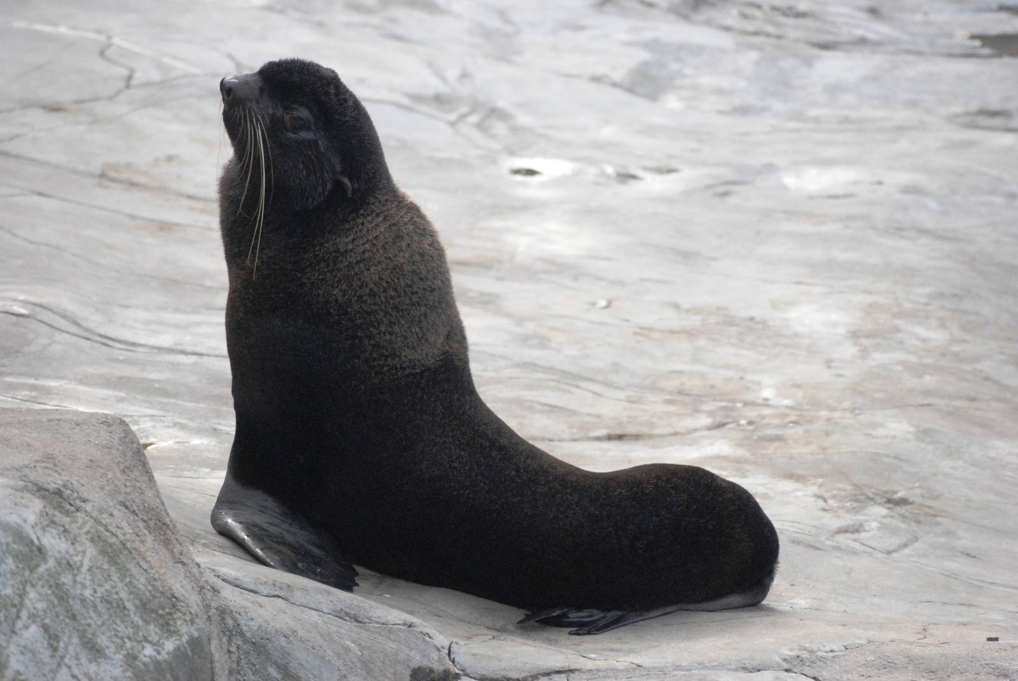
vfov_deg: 4.7
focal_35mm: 292
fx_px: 8281
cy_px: 340
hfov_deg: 7.0
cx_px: 509
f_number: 5
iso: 1600
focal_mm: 195
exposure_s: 1/800
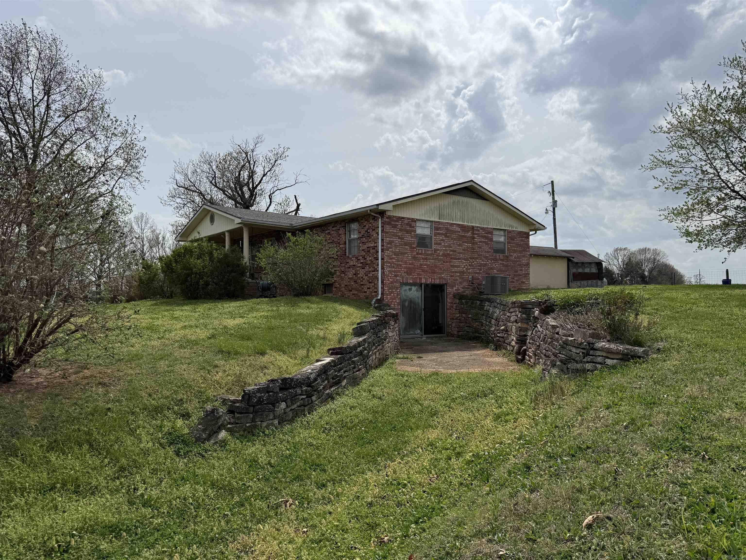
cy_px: 280
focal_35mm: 24
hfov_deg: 71.6
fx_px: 517
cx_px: 373
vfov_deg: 56.8
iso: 80
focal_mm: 6.76
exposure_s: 1/11905
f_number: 1.78
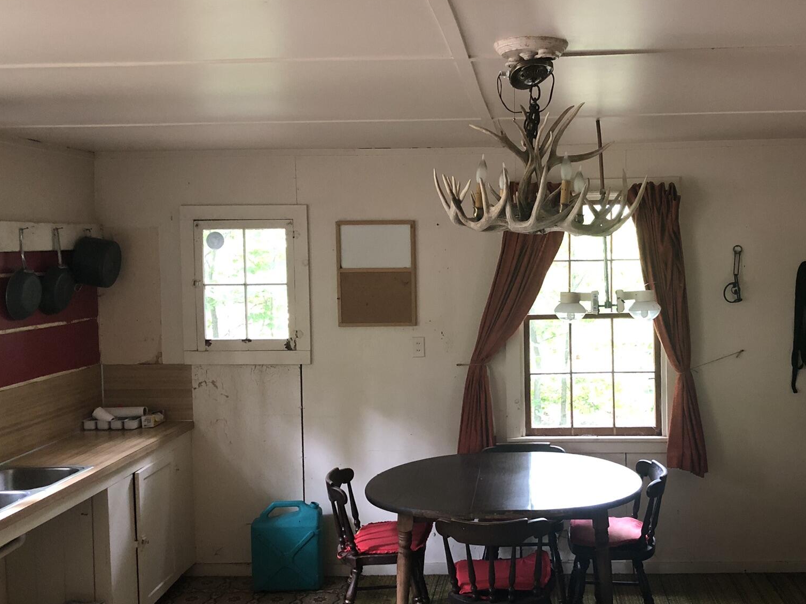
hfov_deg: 48.4
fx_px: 885
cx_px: 511
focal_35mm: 38
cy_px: 300
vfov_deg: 37.7
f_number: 1.8
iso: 100
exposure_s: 1/12
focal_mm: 3.99
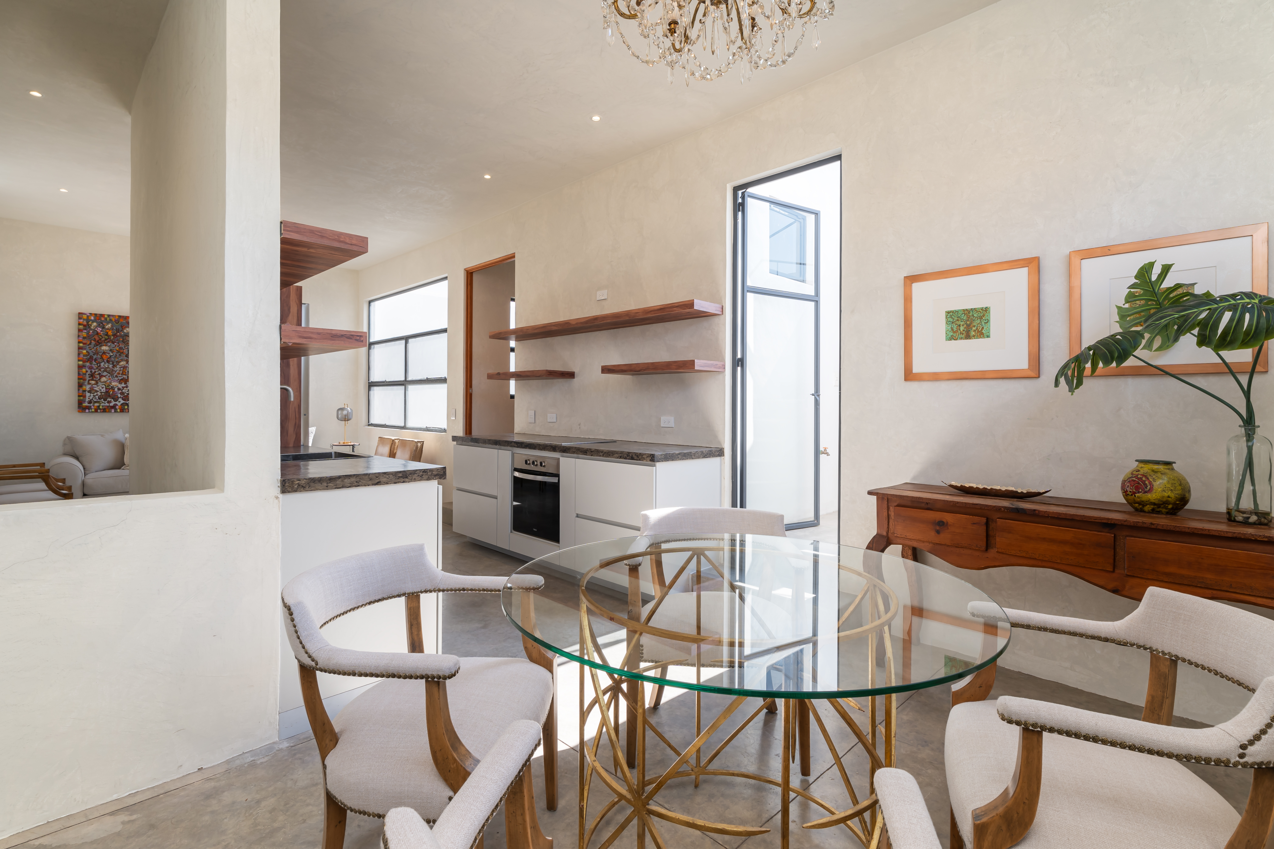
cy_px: 424
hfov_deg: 96.7
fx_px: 566
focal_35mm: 16
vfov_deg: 73.7
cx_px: 637
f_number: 10
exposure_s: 1/13
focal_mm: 16
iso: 250
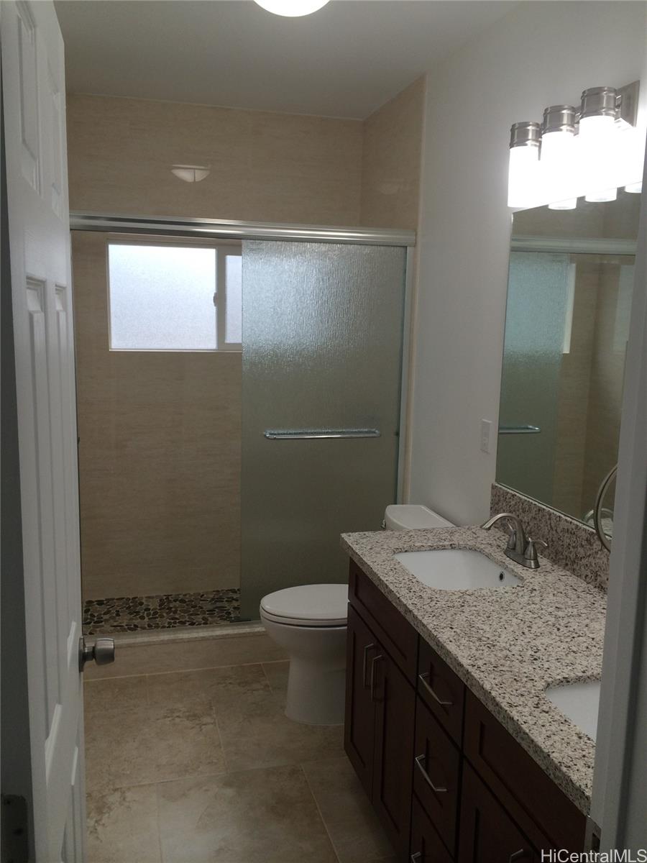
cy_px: 432
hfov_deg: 46.8
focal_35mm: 30
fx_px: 748
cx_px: 324
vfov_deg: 60.0
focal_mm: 4.12
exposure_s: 1/120
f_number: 2.2
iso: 50
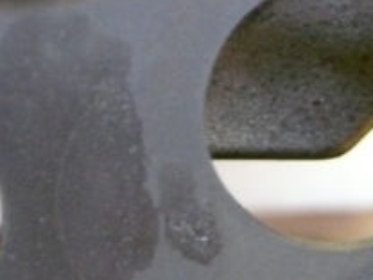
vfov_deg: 4.3
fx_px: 3739
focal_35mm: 347
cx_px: -14
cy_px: -117
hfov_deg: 5.7
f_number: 3.6
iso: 800
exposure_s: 1/20
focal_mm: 23.8
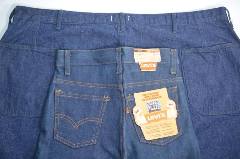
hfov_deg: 33.5
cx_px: 120
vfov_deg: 22.5
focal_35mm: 60
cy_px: 80
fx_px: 399
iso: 400
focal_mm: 40
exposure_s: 1/60
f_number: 2.8
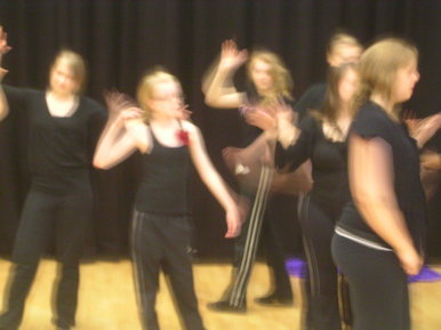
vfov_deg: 17.1
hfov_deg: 22.8
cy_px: 165
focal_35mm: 86
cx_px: 220
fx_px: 1095
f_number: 4.3
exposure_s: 1.48
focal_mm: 13.4
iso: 166
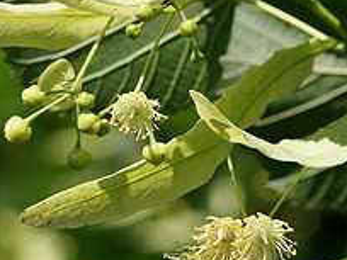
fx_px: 3047
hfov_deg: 6.5
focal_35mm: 304
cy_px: 129
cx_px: 213
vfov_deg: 4.9
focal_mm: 100
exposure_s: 1/1250
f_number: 5.6
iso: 250
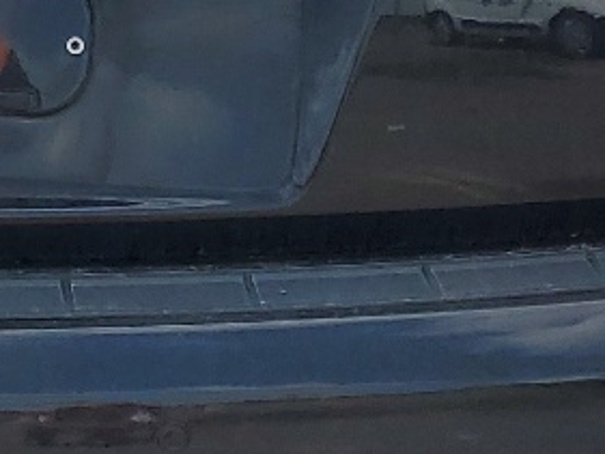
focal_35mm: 148
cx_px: -205
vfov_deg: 9.9
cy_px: -118
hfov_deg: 12.9
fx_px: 2588
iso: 50
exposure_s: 1/3333
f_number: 1.5
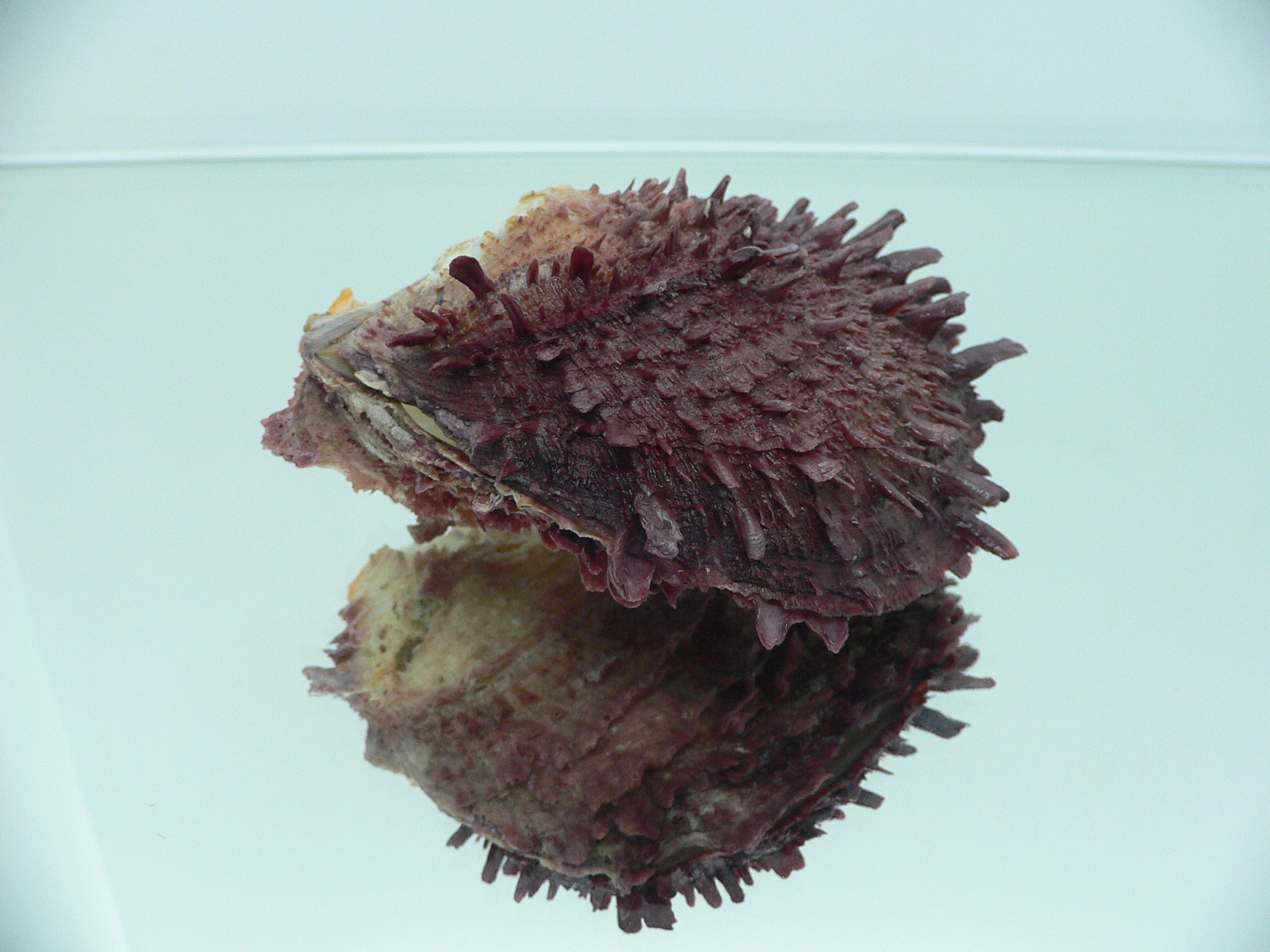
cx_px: 635
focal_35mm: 35
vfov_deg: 40.7
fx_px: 1284
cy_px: 476
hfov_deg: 52.6
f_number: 2.8
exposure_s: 1/60
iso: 150
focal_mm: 4.6
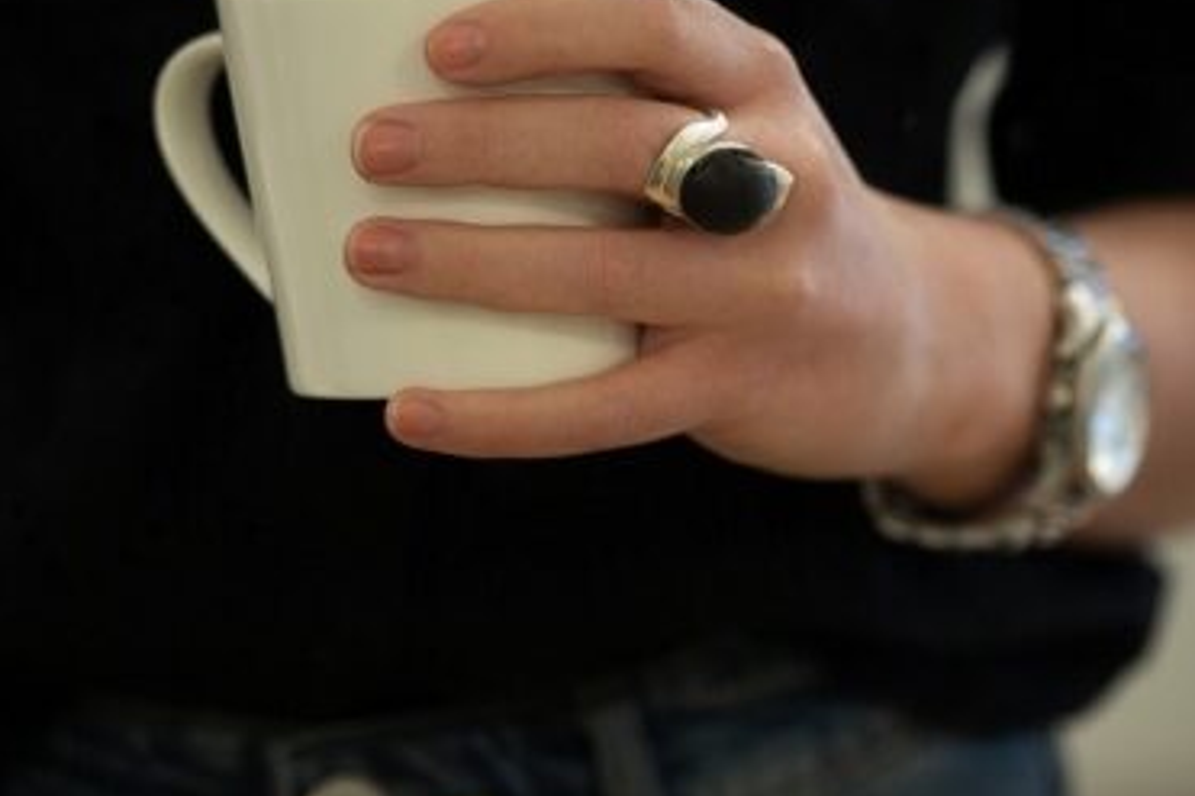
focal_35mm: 379
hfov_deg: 5.4
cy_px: 338
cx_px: 673
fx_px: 12574
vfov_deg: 3.6
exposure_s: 1/50
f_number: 1.8
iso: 160
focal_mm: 135
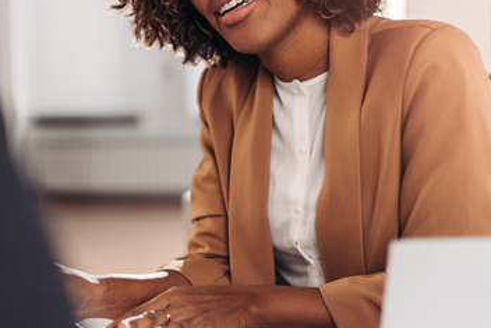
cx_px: 128
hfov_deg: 27.7
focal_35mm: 72
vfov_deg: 18.9
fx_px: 982
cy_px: 110
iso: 100
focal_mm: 35
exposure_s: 1/500
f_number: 1.4
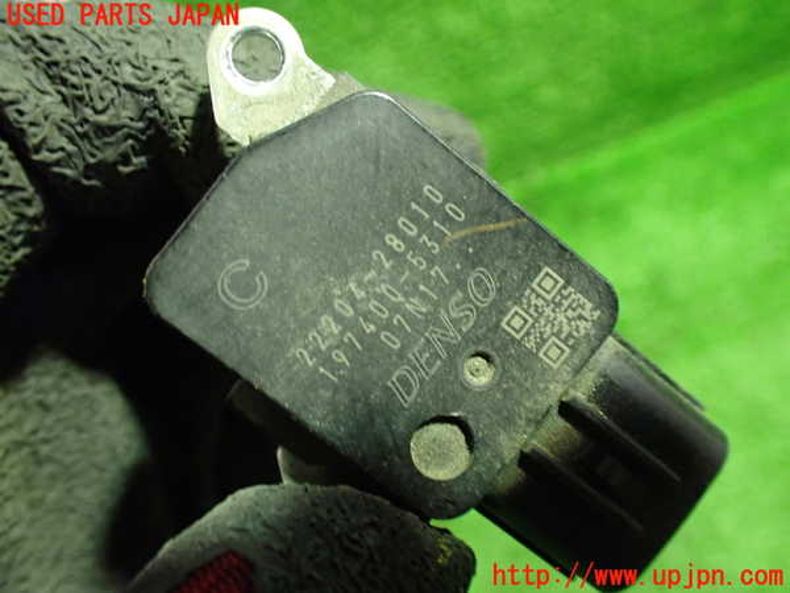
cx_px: 395
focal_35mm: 30
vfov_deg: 46.8
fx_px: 685
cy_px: 296
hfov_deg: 60.0
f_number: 2.3
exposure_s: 1/40
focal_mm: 5.4
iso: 800
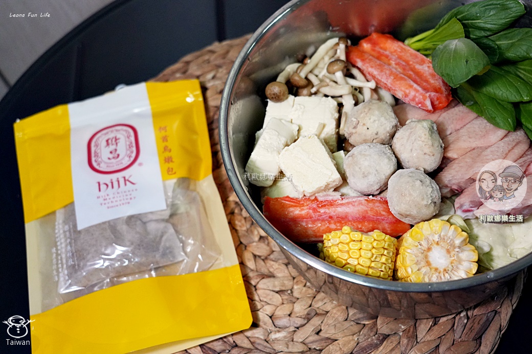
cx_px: 266
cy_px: 177
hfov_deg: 42.8
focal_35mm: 46
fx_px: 680
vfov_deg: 29.2
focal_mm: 46
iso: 3200
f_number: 5.6
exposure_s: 1/160
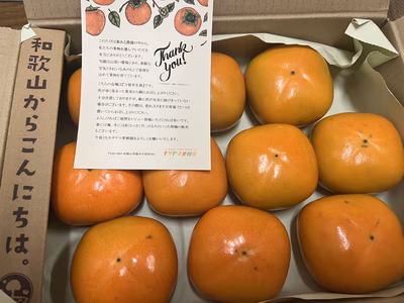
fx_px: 303
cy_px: 152
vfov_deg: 53.1
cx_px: 202
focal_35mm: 26
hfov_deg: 67.3
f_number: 1.6
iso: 160
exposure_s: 1/50
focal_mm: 5.1
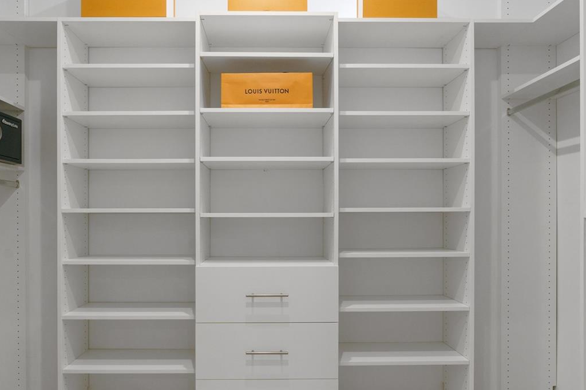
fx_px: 407
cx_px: 271
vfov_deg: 51.2
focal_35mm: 25
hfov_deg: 71.4
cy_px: 210
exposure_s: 1/20
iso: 800
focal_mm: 16
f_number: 8
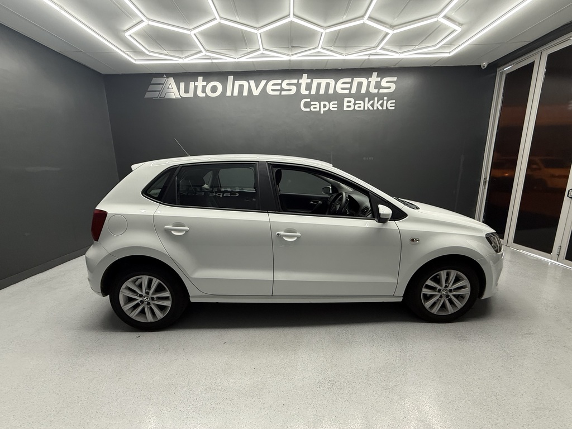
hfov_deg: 102.1
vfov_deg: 85.7
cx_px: 286
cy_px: 214
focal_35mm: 14
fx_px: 231
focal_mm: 2.22
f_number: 2.2
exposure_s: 1/100
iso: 200
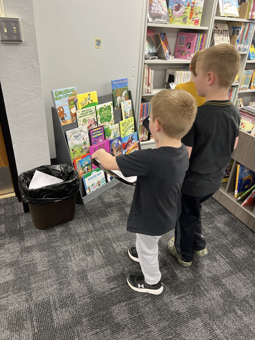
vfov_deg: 67.3
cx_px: 128
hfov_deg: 53.1
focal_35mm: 26
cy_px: 170
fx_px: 255
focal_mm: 5.7
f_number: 1.5
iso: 125
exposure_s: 1/120
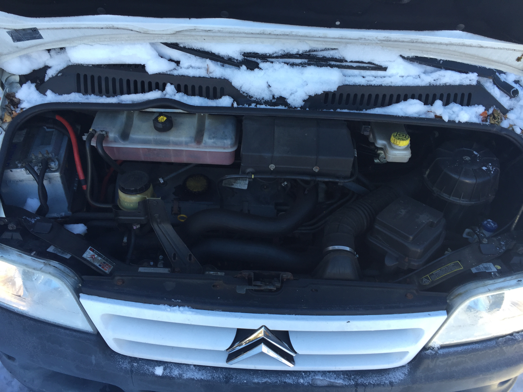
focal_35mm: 29
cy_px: 196
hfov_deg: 61.7
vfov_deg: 48.2
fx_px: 438
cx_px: 262
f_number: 2.2
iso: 32
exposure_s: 1/118
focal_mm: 4.15
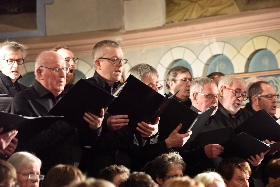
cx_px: 140
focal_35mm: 175
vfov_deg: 7.9
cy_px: 94
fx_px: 1361
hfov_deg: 11.7
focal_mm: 175
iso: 12800
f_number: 4.5
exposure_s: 1/125
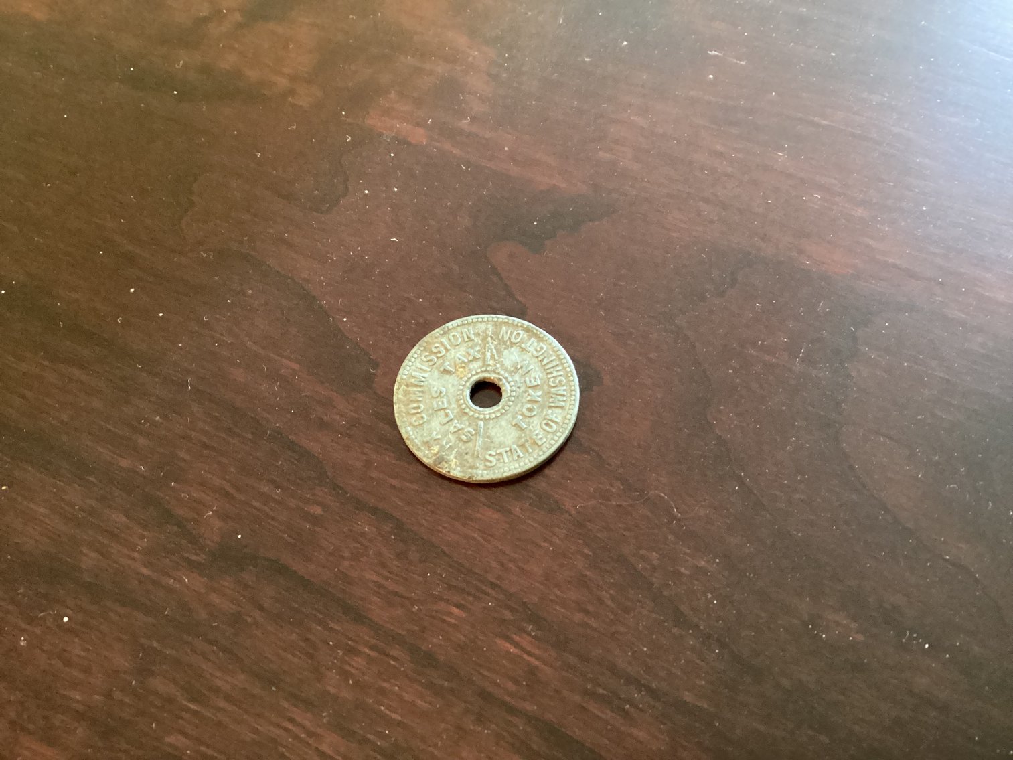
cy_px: 380
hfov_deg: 58.3
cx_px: 506
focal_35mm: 31
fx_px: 907
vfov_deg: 45.4
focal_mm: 3.3
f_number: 2.4
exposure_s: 1/24
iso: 800
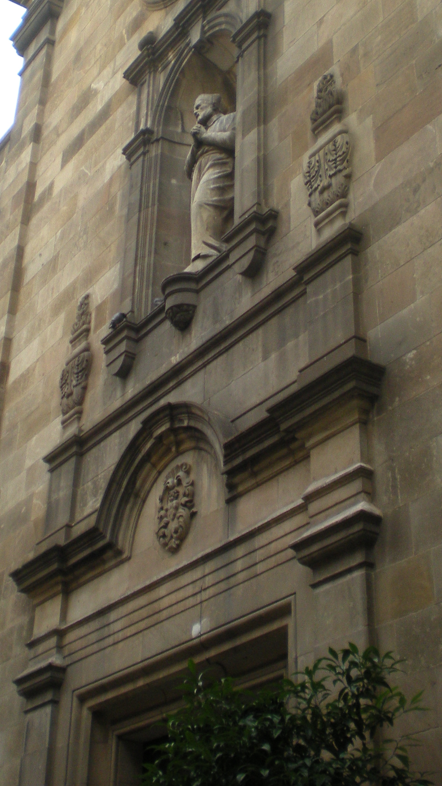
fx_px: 1167
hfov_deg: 21.4
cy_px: 289
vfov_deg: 37.0
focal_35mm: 56
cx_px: 216
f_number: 3.1
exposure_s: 1/66.6
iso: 133
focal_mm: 6.3
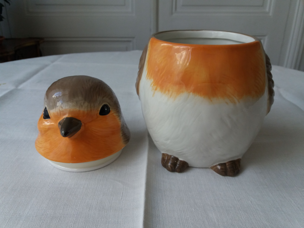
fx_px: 246
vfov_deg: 49.7
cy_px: 114
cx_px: 152
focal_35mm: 28
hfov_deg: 63.4
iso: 80
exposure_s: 1/33
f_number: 1.9
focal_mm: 3.7
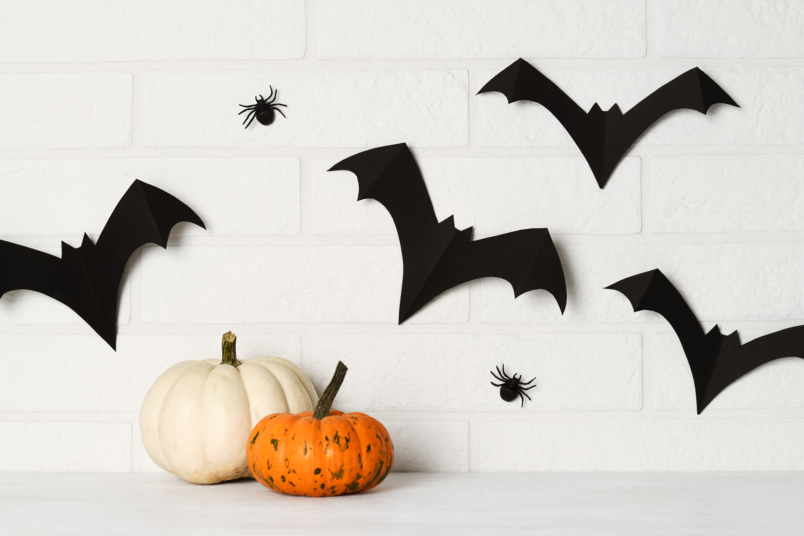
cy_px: 268
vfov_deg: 16.1
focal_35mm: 85
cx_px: 402
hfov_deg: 23.9
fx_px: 1898
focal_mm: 85
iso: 100
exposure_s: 1/125
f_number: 9
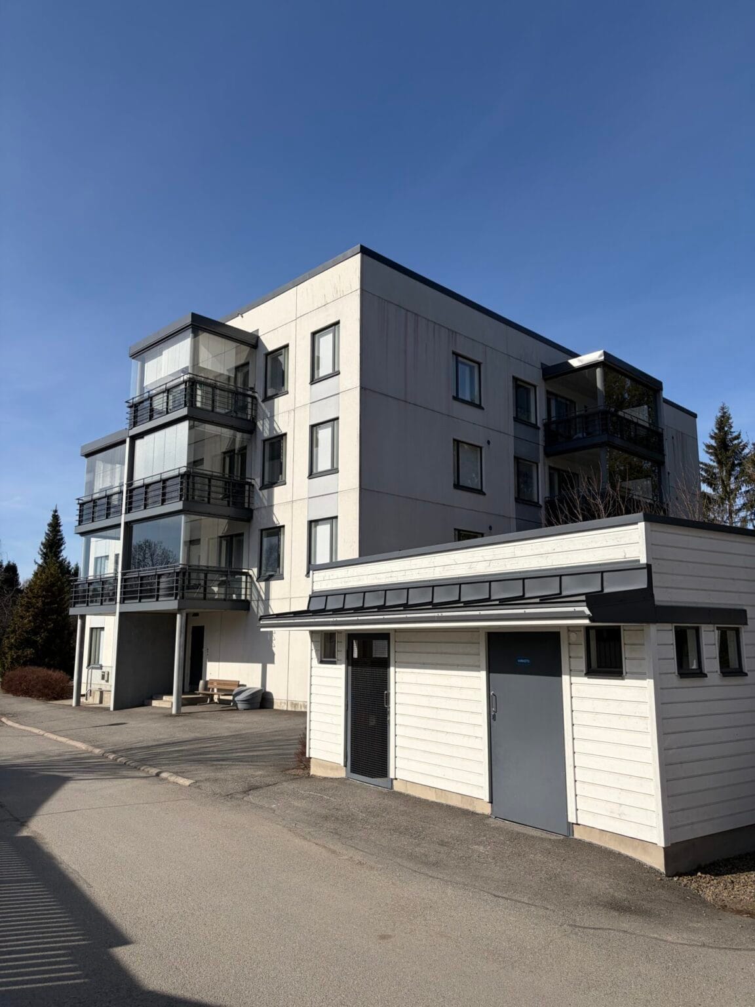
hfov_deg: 53.1
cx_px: 378
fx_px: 756
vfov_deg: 67.3
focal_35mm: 26
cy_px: 504
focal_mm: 5.96
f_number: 1.6
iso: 50
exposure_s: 1/4608
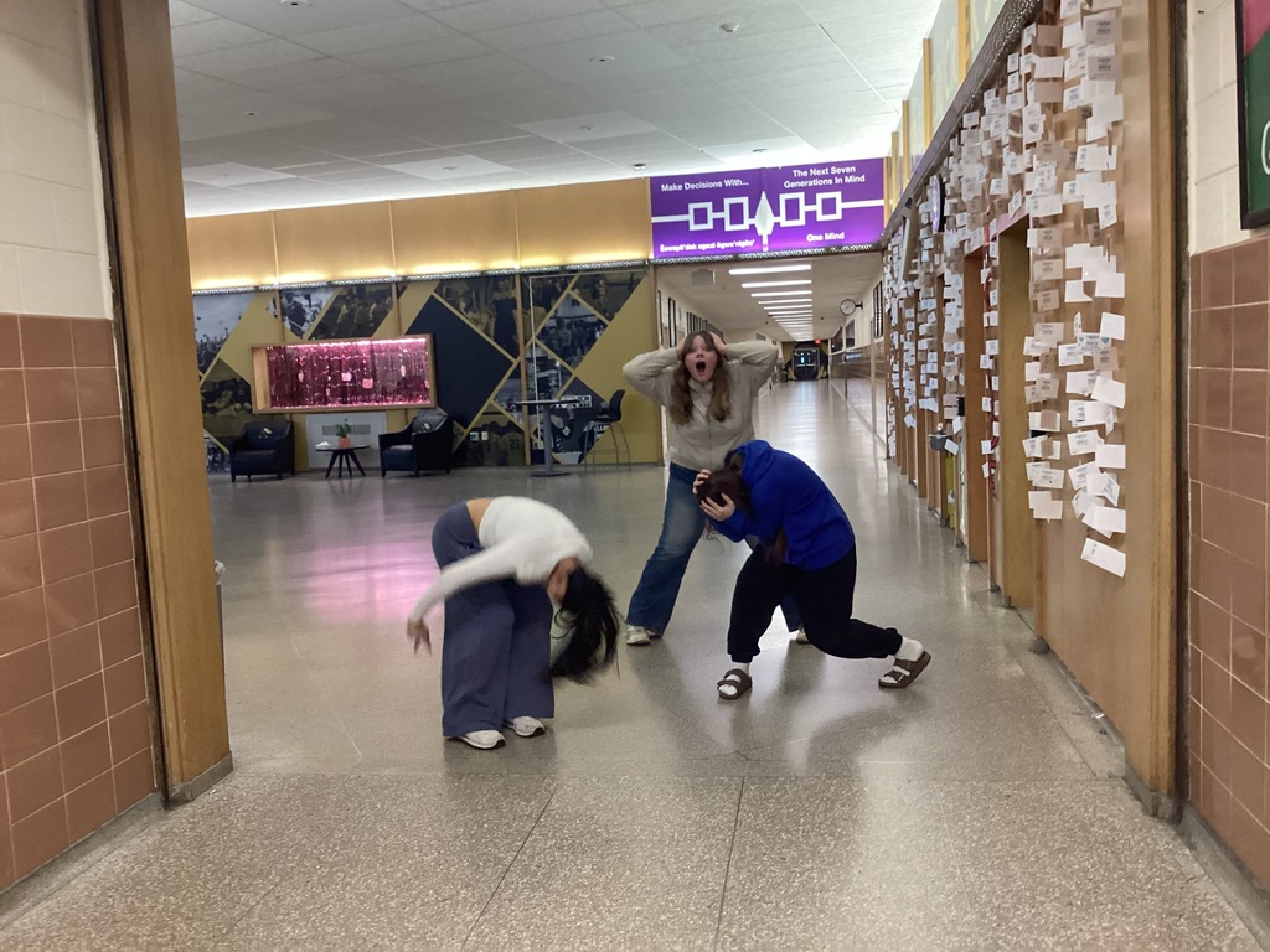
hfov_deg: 58.4
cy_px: 476
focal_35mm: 31
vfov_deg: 45.4
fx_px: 1137
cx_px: 635
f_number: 2.4
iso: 320
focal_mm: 3.3
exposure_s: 1/60
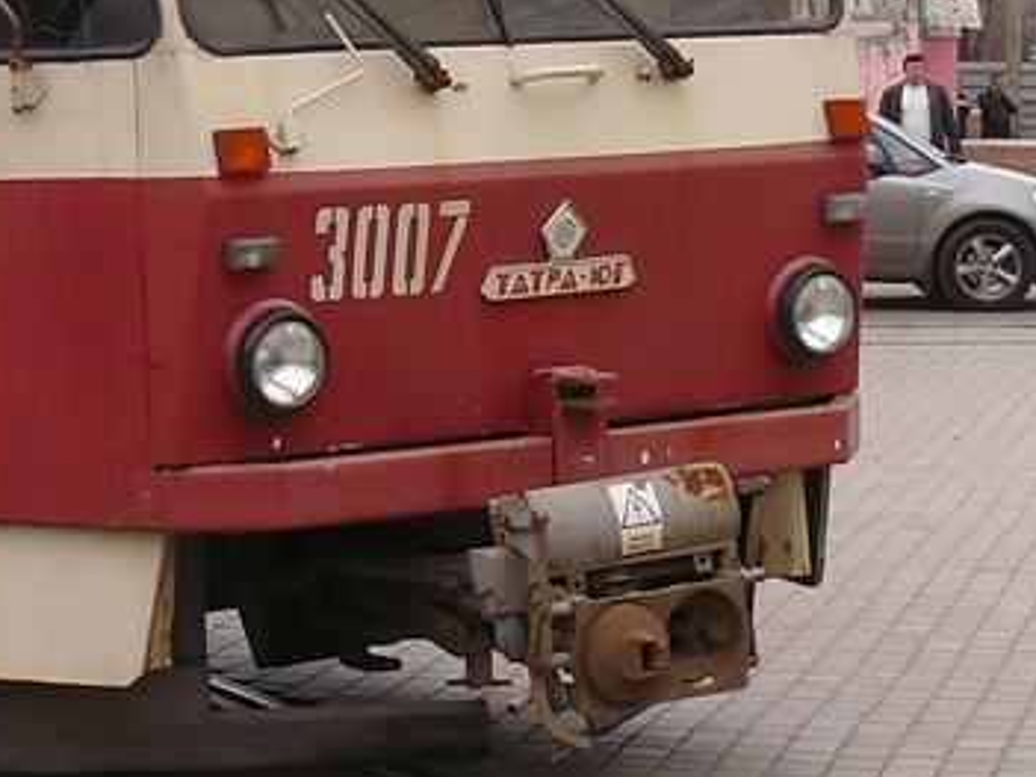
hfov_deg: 18.2
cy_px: -245
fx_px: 3141
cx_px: -38
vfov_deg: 13.5
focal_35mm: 105
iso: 100
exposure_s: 1/500
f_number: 3.6
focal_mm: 6
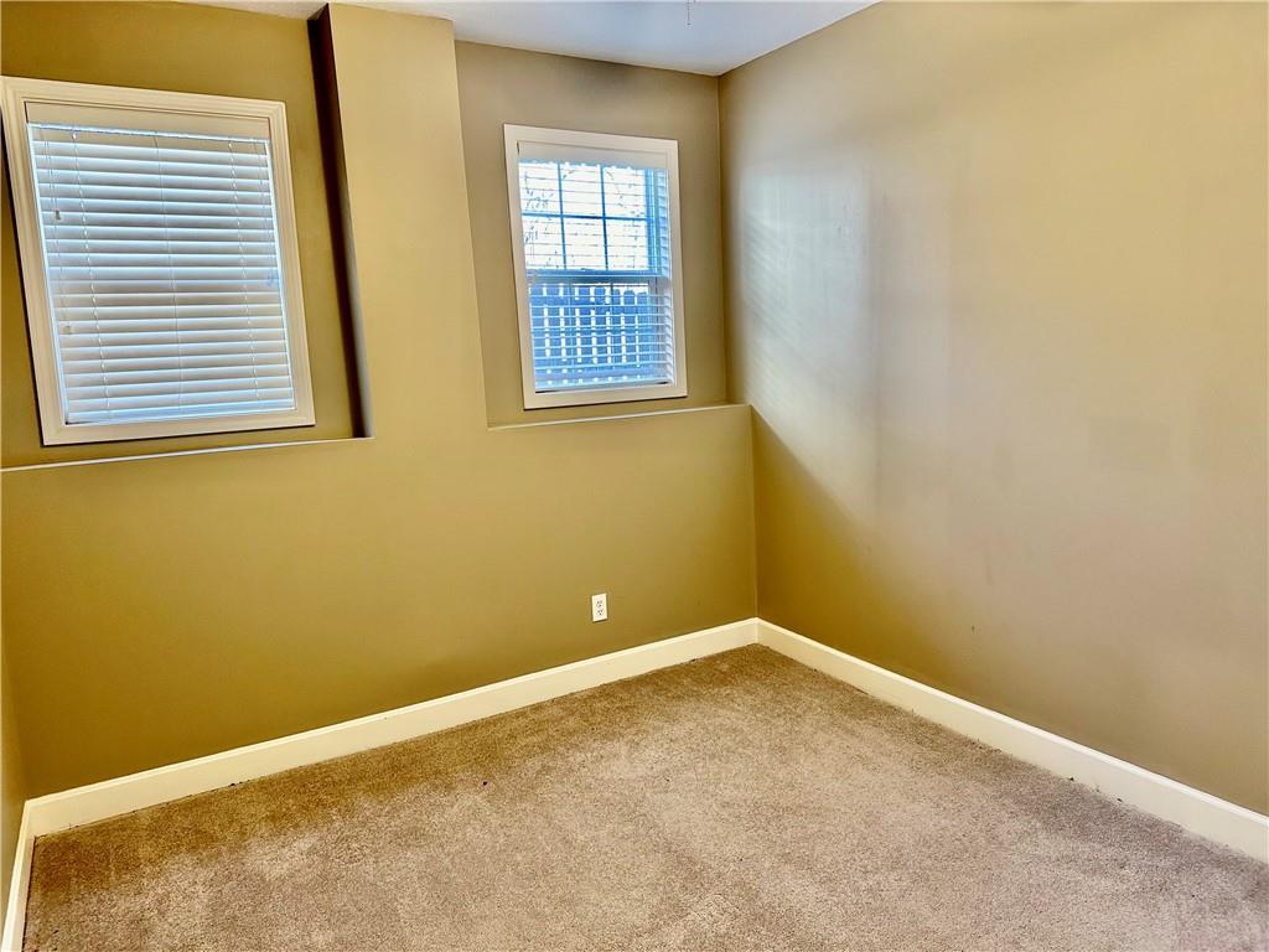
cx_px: 634
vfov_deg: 56.8
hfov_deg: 71.6
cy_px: 476
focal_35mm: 24
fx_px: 880
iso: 200
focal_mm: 6.86
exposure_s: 1/60
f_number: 1.78
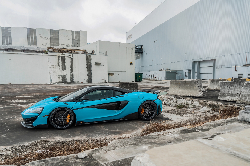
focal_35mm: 29
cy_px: 96
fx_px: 201
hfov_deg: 63.6
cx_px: 134
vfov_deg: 44.8
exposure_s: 1/200
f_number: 5
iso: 320
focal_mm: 24
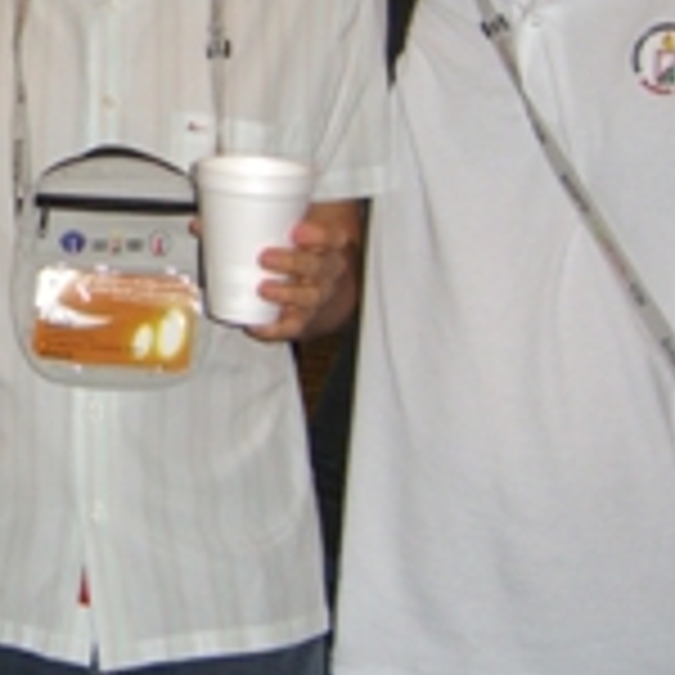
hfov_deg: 16.4
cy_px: 22
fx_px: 2206
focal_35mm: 100
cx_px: -225
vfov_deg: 17.1
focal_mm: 7.9
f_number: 2.8
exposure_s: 1/60
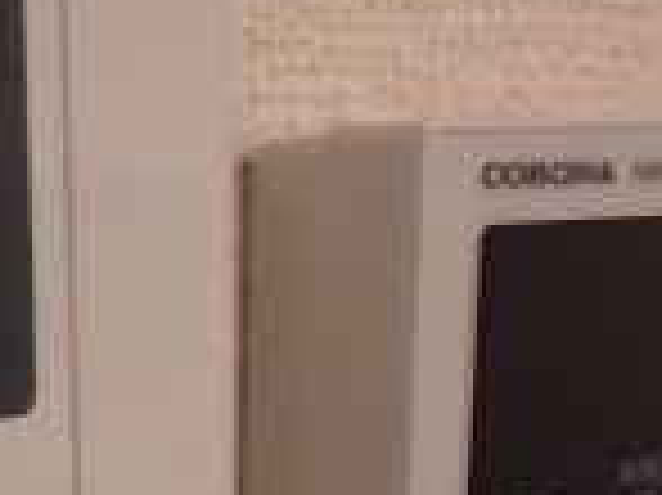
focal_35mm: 113
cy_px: 657
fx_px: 2159
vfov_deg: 12.6
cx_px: -766
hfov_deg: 13.9
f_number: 3.5
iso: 400
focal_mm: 4.6
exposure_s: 1/25
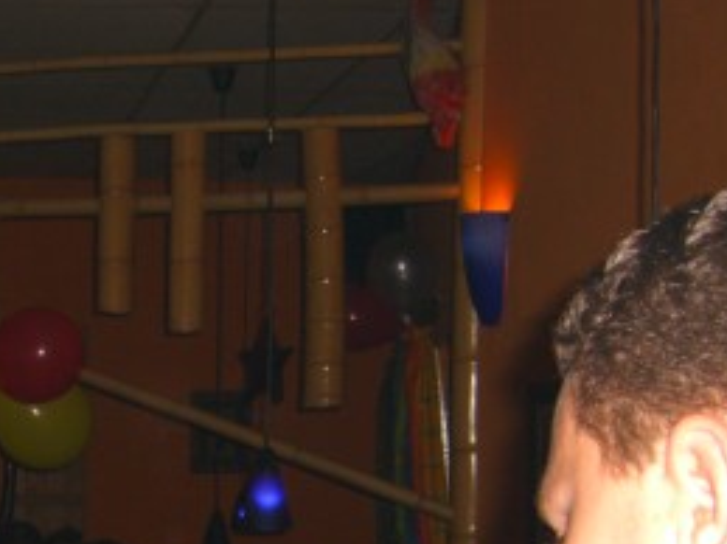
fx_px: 1847
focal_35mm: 88
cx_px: 25
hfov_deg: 21.6
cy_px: 583
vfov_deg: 16.3
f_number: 2.8
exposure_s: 1/60
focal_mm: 7.9
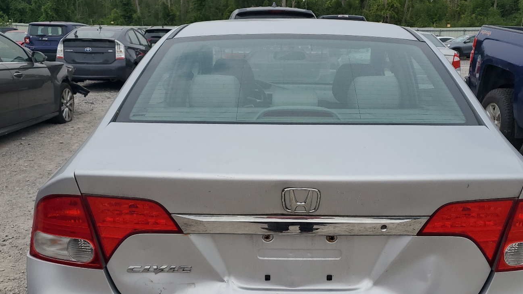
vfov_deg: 33.2
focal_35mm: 35
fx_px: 485
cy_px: 210
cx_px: 297
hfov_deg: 56.4
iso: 50
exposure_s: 1/1000
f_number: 1.5
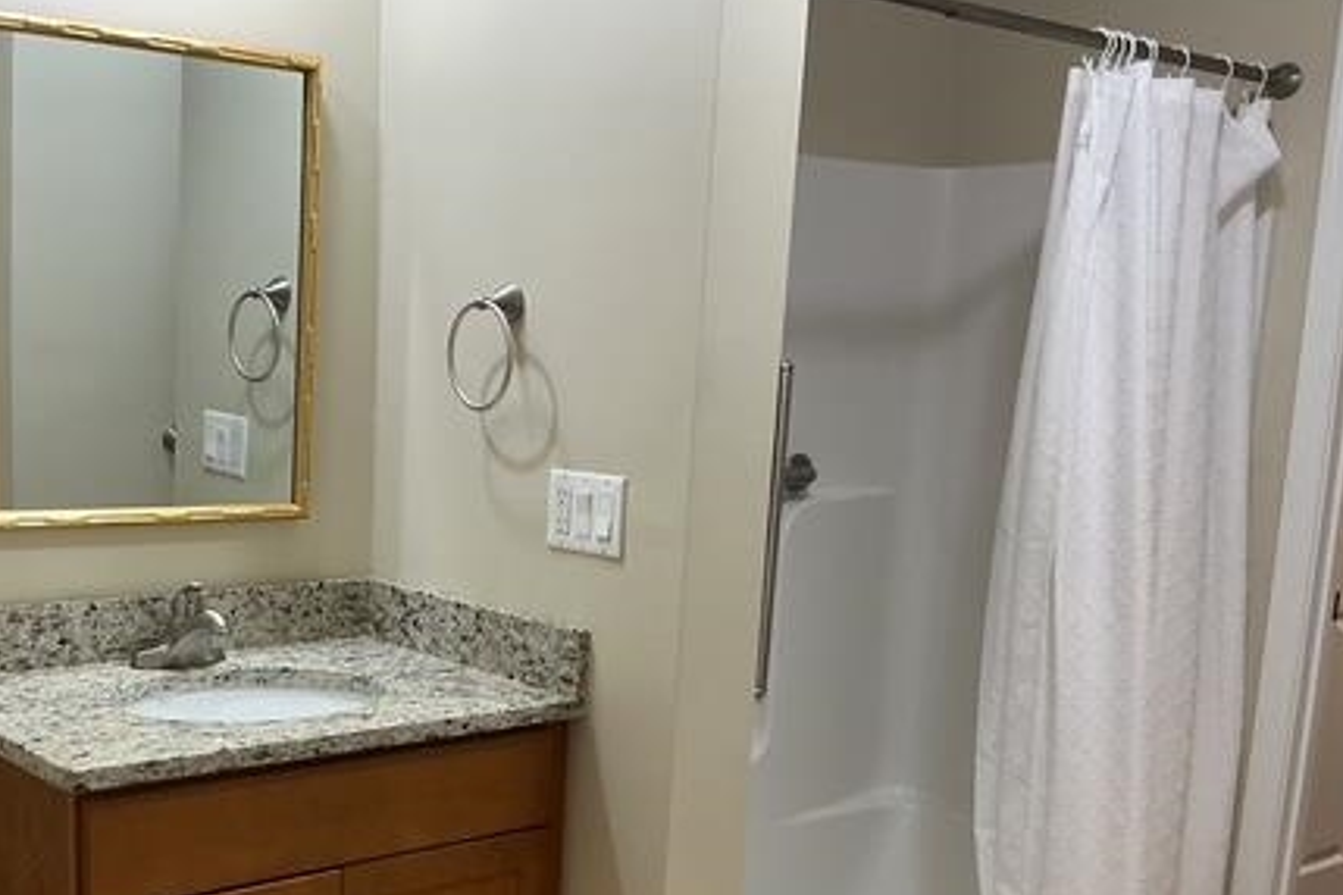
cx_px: 394
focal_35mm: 45
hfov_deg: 42.7
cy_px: 679
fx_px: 1679
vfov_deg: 29.4
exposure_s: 1/60
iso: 64
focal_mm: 3
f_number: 1.8
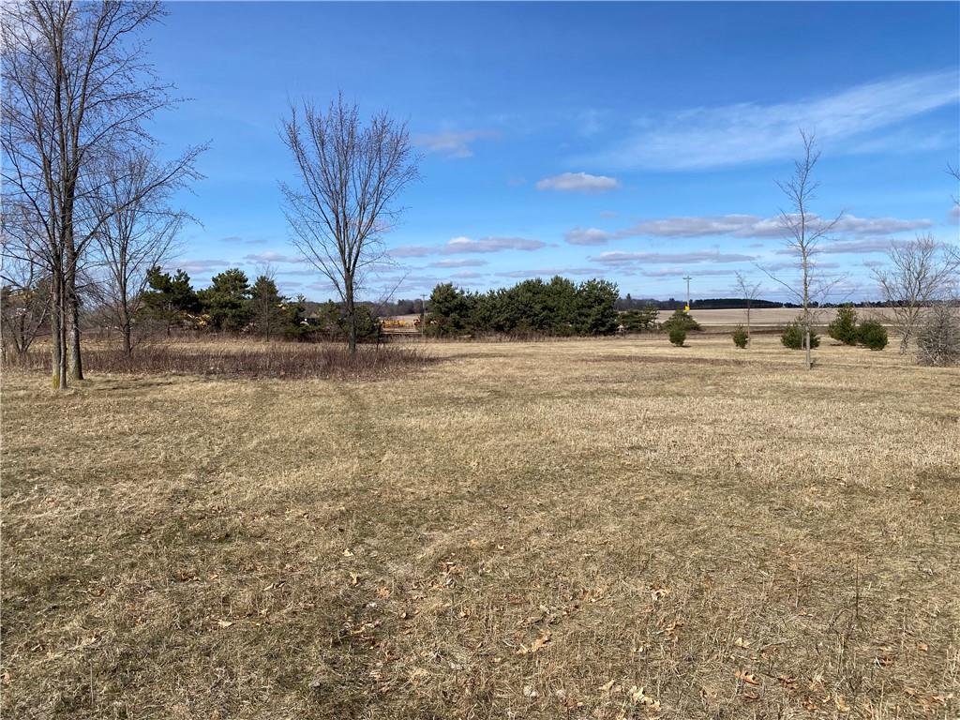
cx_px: 480
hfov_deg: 67.3
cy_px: 360
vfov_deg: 53.1
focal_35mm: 26
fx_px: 721
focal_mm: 4.25
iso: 32
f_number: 1.8
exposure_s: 1/3984
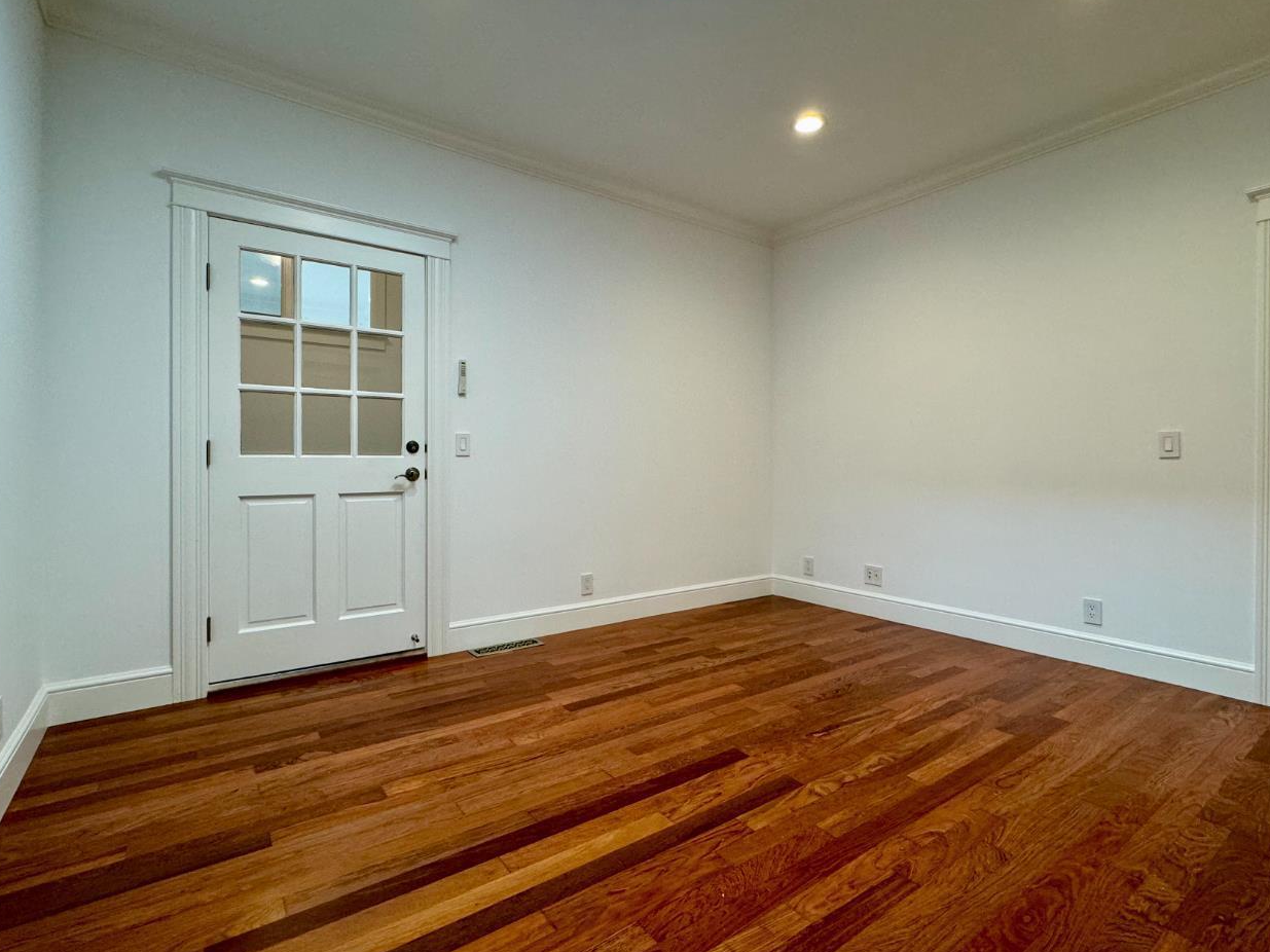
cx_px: 641
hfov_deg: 91.0
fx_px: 624
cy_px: 467
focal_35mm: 17
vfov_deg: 74.7
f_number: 2.2
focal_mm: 2.22
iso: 200
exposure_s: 1/120
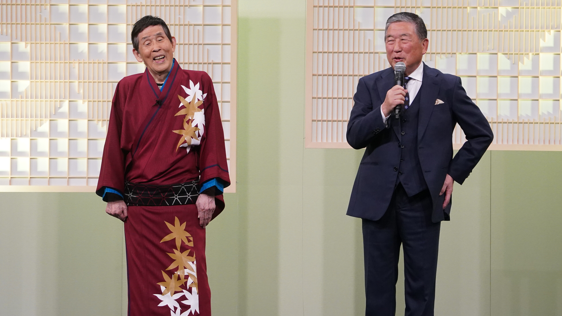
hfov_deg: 4.6
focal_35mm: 472
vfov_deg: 2.6
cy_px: 130
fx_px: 7034
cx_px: 281
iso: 3200
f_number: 7.1
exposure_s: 1/250
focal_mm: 300
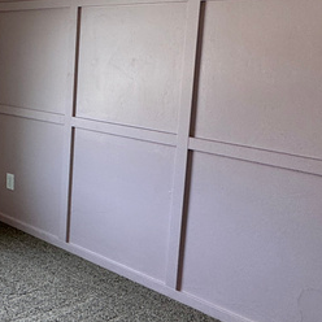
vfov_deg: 33.2
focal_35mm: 51
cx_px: -132
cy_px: 112
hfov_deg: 26.4
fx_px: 537
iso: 80
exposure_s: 1/120
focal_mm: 2.22
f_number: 2.2
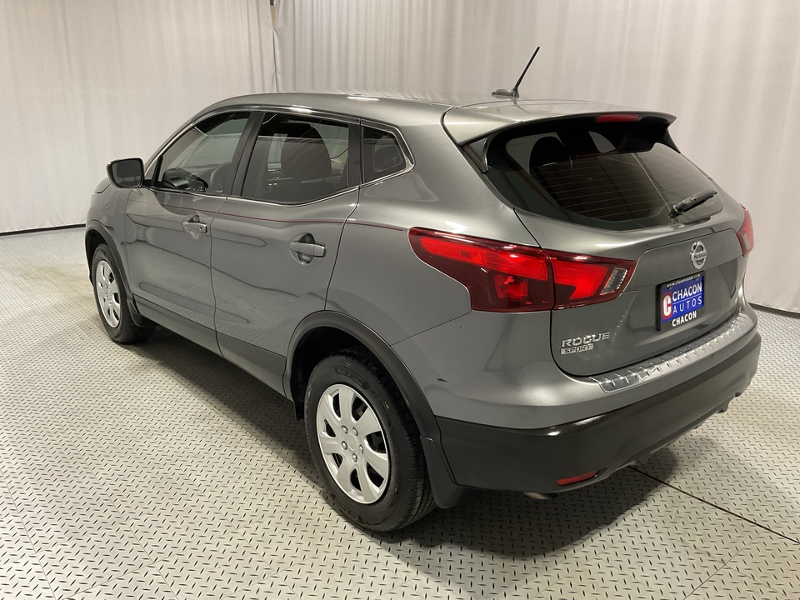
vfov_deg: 48.2
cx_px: 400
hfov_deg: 61.7
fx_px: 670
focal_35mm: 29
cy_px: 300
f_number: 1.8
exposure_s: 1/50
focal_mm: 3
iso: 80
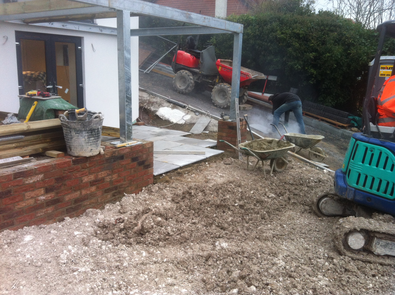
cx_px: 198
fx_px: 399
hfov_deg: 52.7
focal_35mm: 35
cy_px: 148
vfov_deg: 40.6
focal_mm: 3.85
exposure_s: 1/60
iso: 100
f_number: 2.8
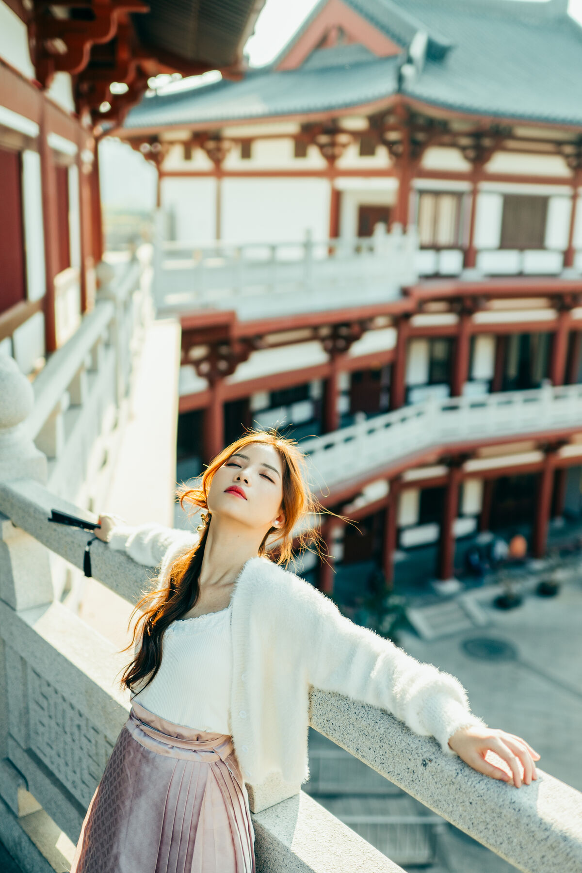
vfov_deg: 54.4
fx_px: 849
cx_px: 291
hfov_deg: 37.9
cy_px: 436
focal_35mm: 35
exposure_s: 1/1600
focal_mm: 35
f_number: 1.8
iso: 100
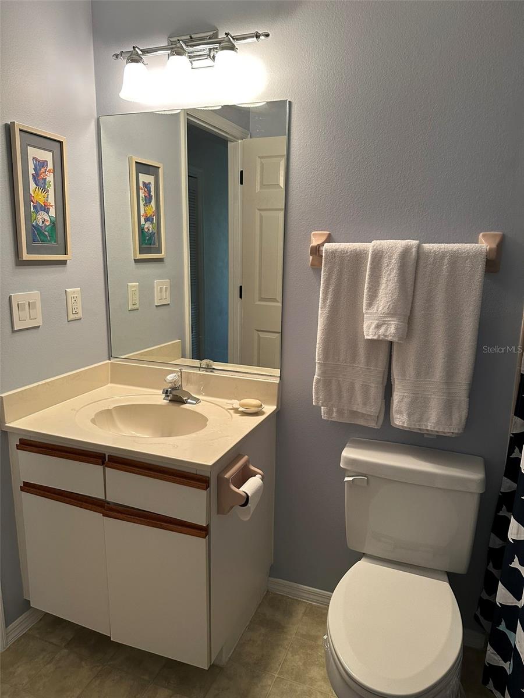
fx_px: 484
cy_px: 349
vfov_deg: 71.6
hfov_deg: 56.8
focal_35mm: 24
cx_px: 262
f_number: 1.78
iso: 200
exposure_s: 1/120
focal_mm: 6.86
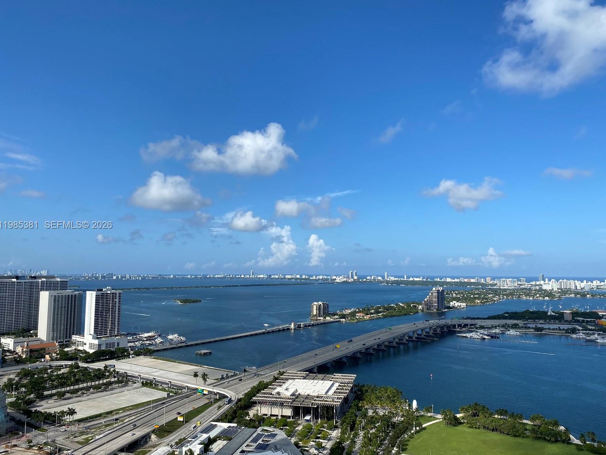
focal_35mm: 27
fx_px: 473
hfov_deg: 65.3
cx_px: 304
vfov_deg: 51.4
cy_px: 226
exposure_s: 1/3610
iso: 32
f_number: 1.8
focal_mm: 4.25
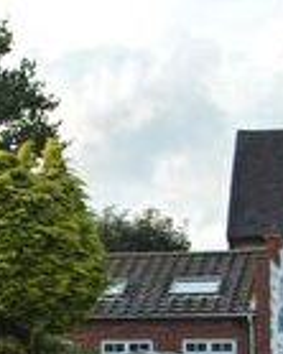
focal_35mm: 184
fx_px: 1929
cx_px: -507
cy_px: 144
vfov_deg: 10.5
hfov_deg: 7.5
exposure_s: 1/125
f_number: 5.6
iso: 100
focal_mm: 26
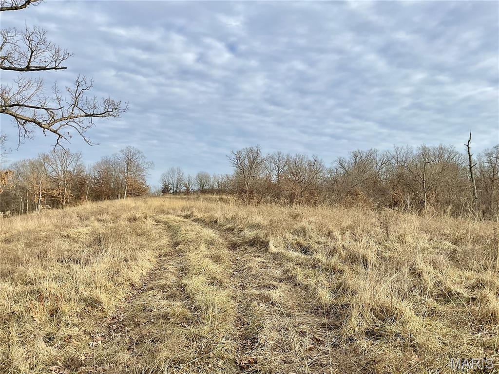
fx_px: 418
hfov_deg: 61.7
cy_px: 187
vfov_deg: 48.2
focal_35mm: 29
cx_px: 250
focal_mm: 3
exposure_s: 1/869
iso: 16
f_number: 1.8
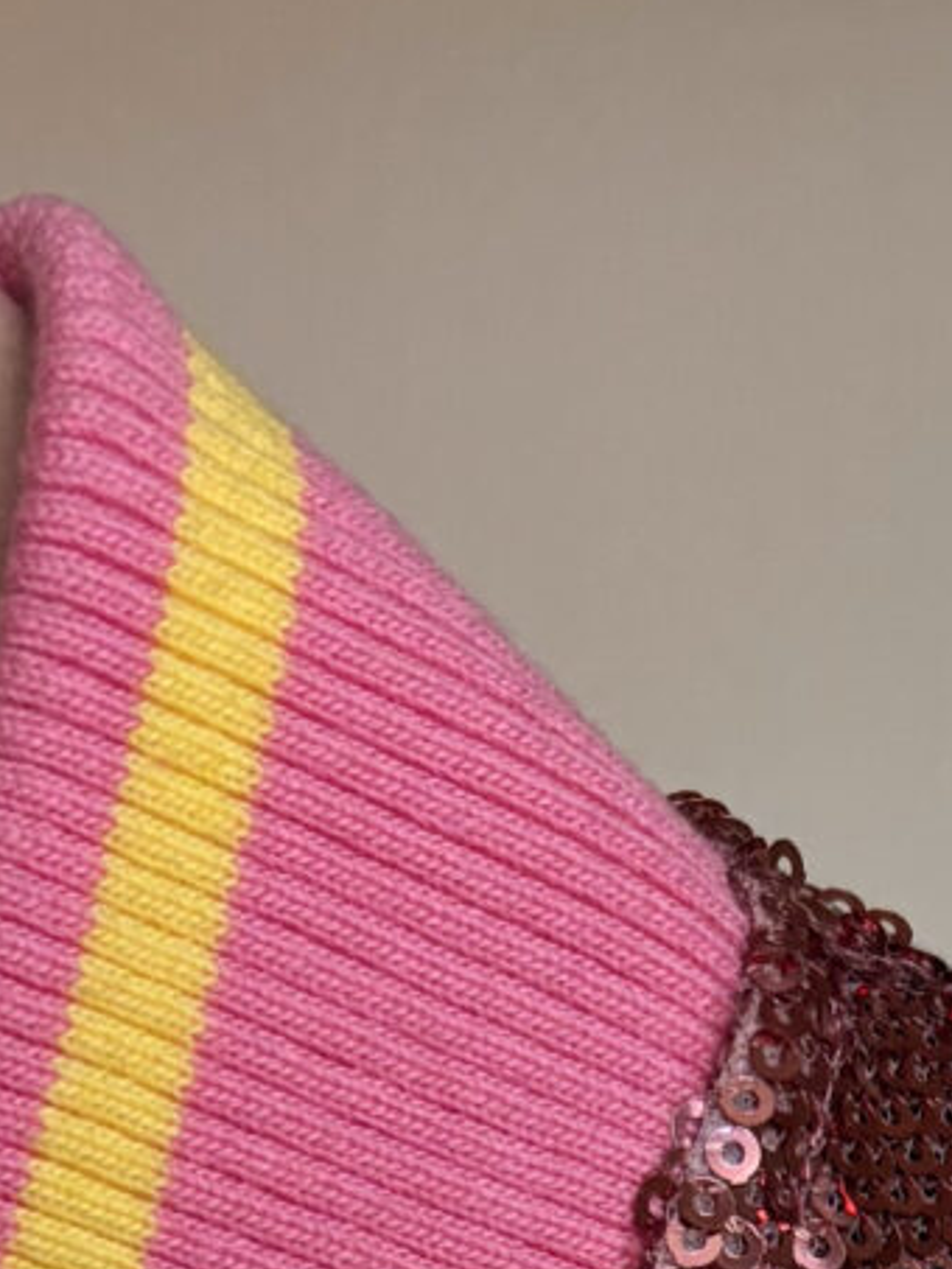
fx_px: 5388
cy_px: 3143
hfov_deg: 10.1
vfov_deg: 11.1
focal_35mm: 147
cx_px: 689
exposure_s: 1/121
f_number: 1.6
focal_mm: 5.96
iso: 64
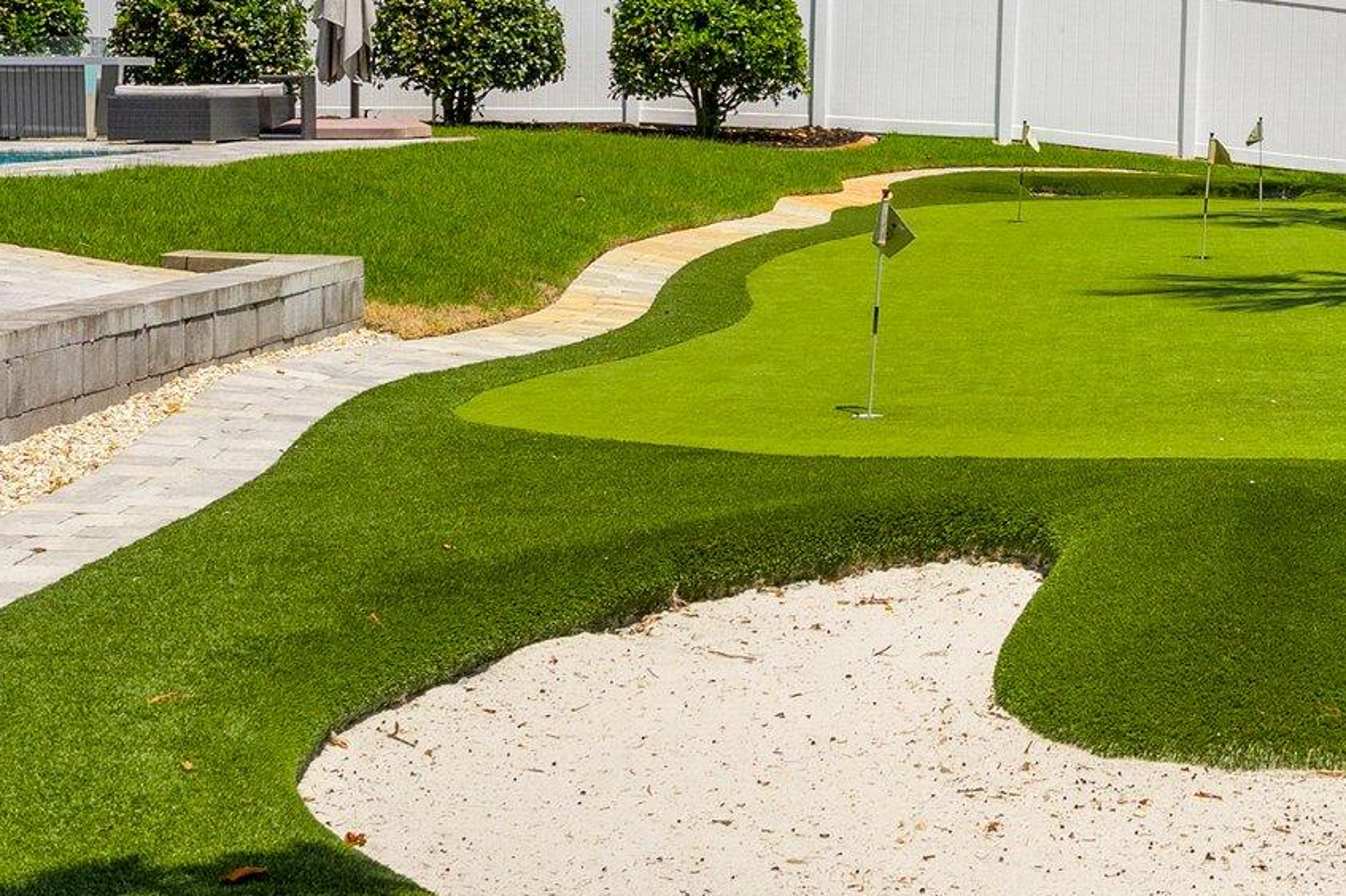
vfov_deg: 18.0
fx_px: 2803
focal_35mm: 75
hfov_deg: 25.3
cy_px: 165
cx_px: 1425
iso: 400
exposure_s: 1/640
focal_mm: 20.7
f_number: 8
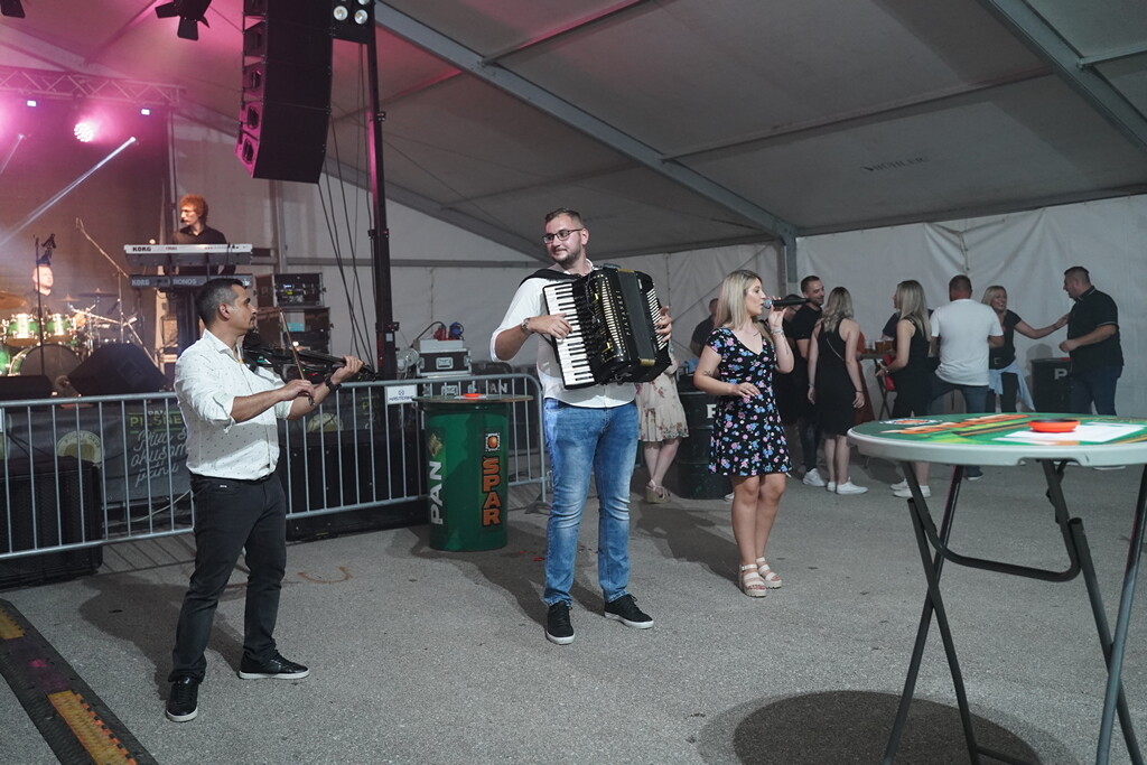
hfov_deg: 58.7
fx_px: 1020
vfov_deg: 41.1
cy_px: 382
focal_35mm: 32
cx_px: 574
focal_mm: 32
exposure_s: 1/80
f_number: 2.8
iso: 4000
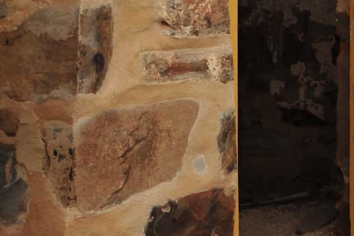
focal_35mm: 84
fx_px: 826
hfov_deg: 15.3
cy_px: -57
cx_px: 821
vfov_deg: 15.6
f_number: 6.3
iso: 200
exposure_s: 1/160
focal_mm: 14
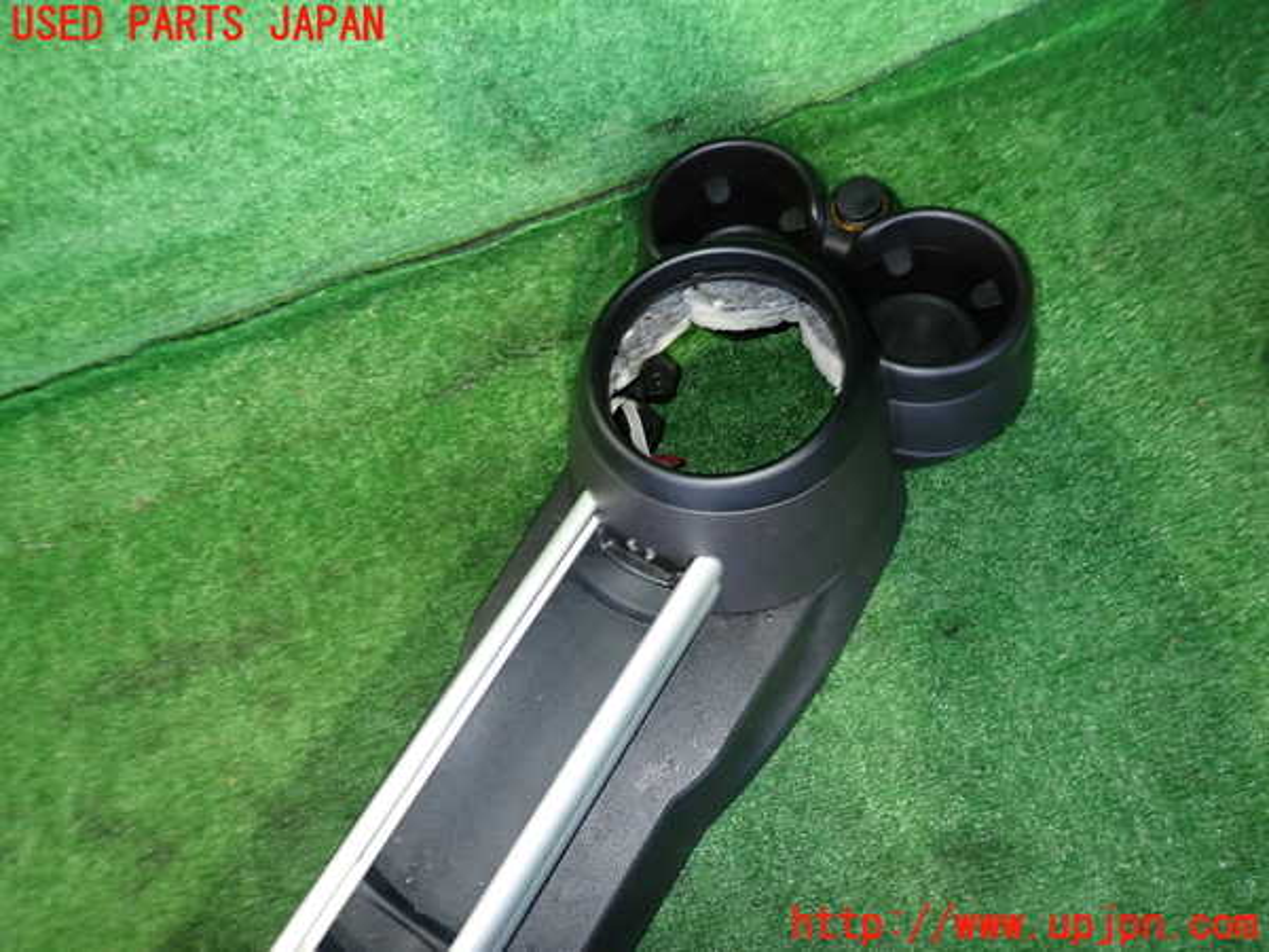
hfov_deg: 69.4
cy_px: 476
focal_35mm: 25
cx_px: 634
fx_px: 916
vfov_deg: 54.9
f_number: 2
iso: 320
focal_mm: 4.5
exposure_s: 1/30
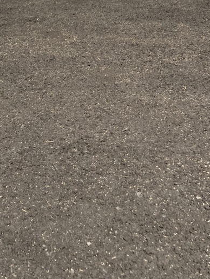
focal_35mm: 65
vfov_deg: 29.6
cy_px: 91
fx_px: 526
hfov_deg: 22.6
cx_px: 96
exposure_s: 1/2667
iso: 20
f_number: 1.8
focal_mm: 3.99
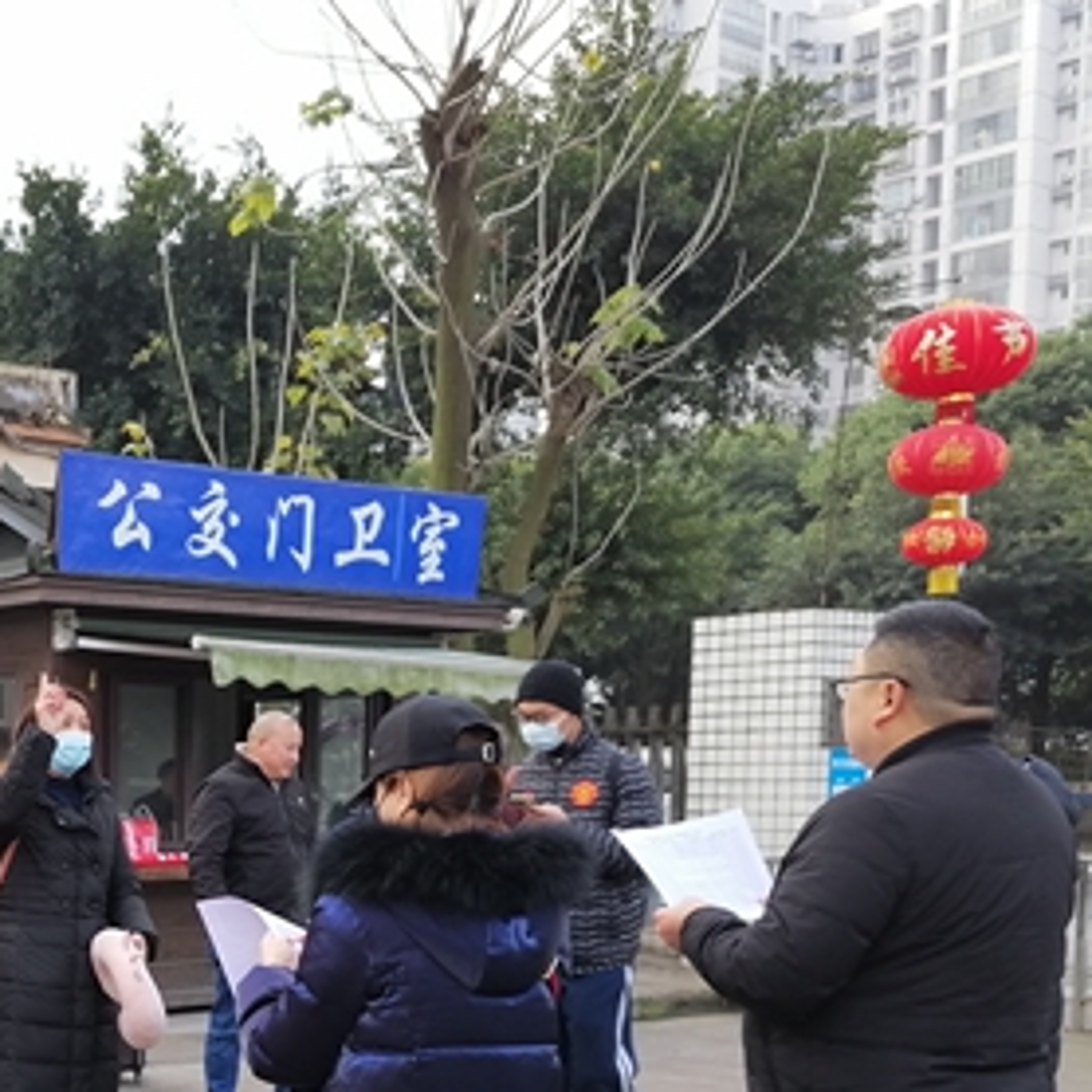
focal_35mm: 55
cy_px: 919
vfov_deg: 30.1
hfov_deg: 29.0
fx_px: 1963
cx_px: -16
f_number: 1.8
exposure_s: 1/163
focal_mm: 5.3
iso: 50
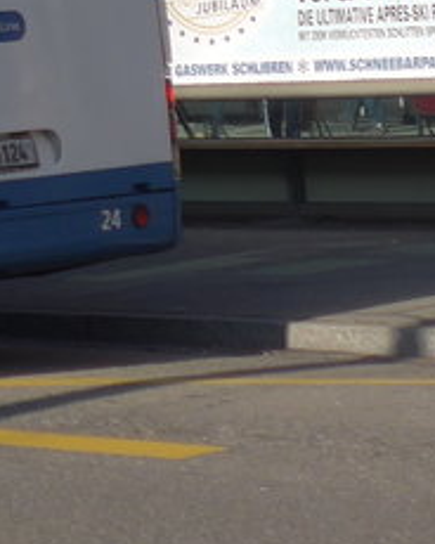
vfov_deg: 8.9
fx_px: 3363
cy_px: -348
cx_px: -705
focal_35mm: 209
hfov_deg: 6.9
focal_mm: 8.4
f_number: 2.8
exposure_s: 1/1600
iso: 80
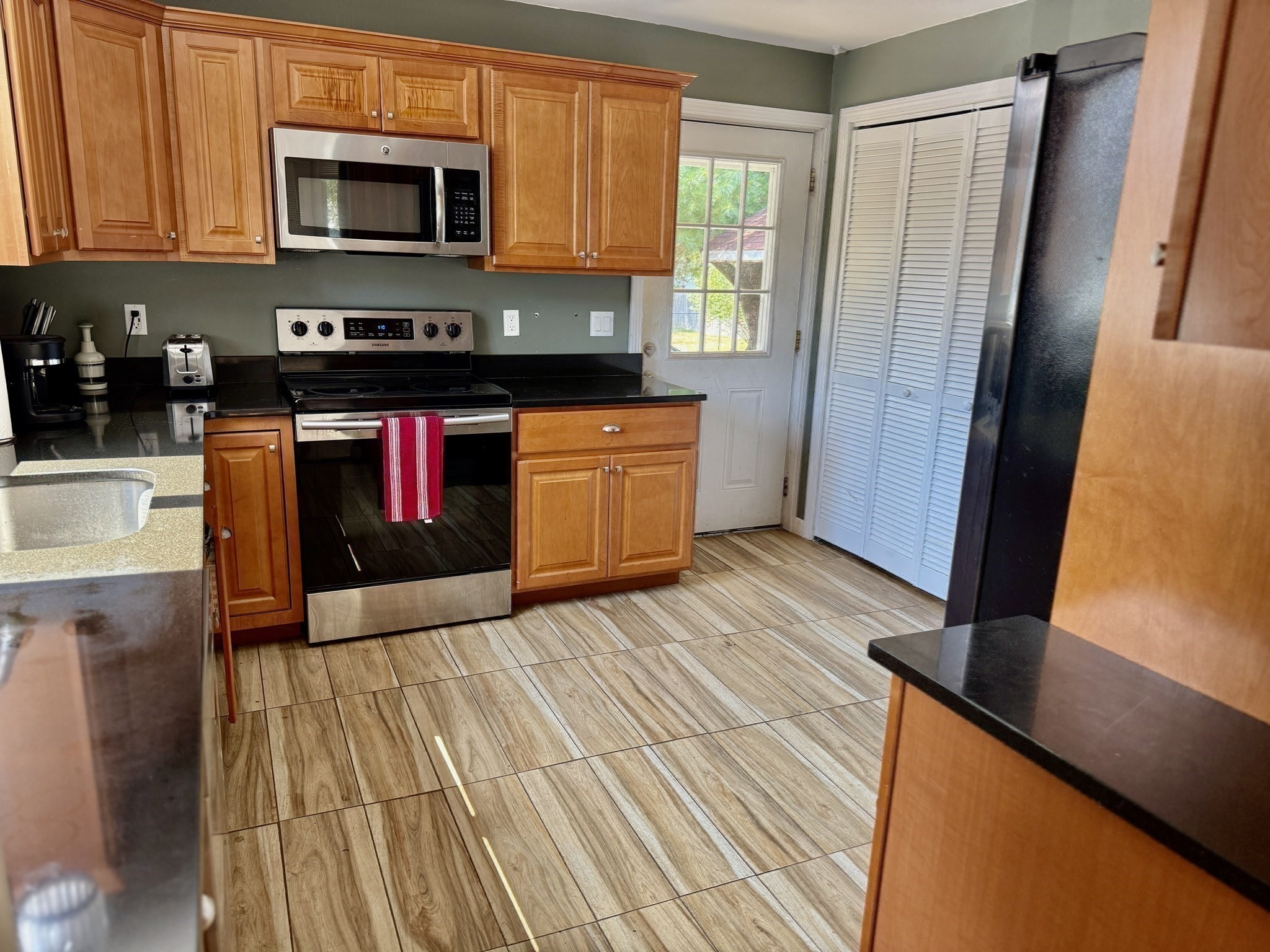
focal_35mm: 24
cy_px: 476
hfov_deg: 71.6
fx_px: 881
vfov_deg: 56.8
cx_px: 635
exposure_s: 1/121
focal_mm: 6.76
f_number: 1.78
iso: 125
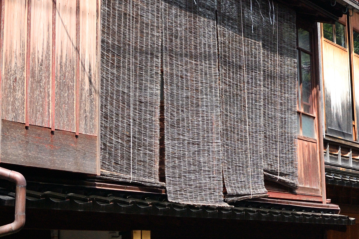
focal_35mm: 88
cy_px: 53
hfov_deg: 23.1
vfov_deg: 15.4
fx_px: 875
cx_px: 239
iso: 800
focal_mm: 35
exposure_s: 1/400
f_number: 10
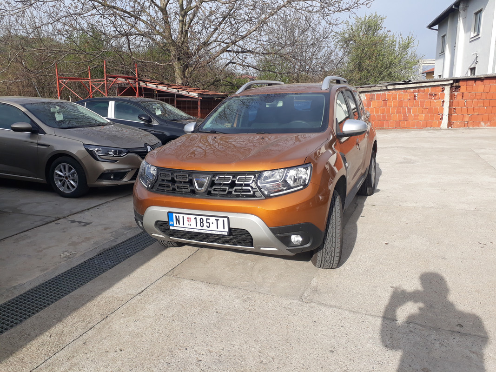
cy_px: 186
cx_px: 248
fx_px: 387
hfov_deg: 65.3
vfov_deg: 51.3
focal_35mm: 27
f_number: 1.9
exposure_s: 1/1075
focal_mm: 3.6
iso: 40
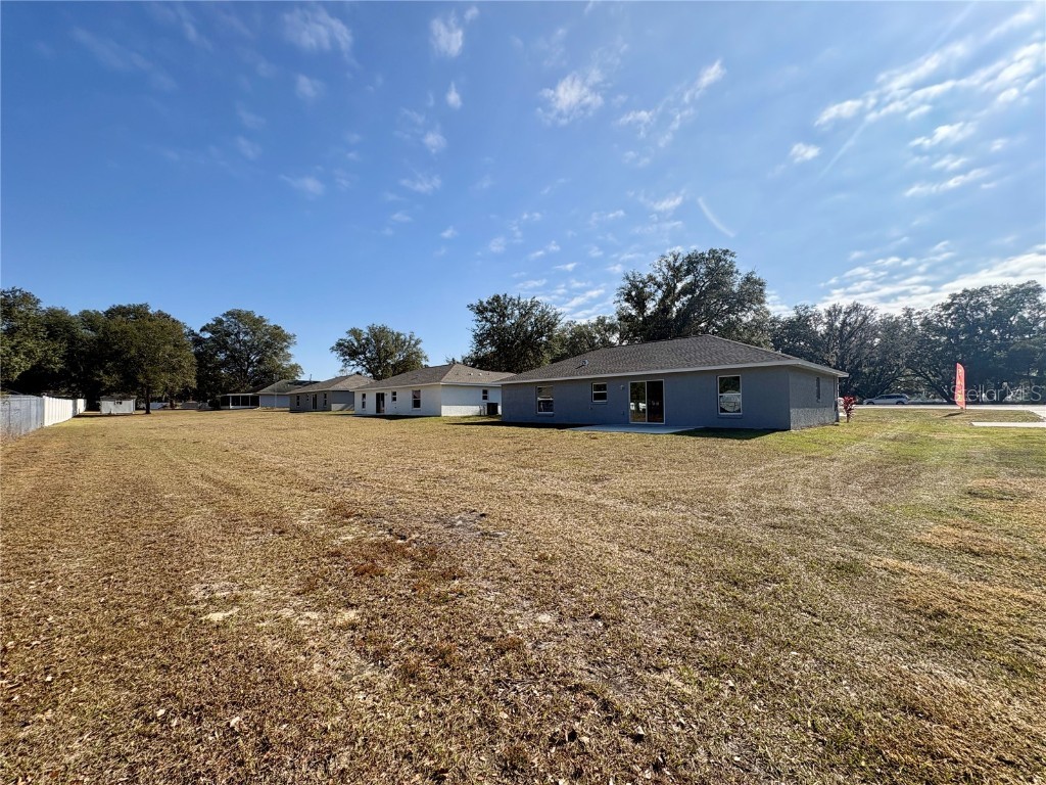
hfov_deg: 102.1
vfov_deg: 85.7
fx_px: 423
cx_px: 523
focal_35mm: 14
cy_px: 392
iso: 40
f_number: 2.2
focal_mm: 2.22
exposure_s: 1/1976
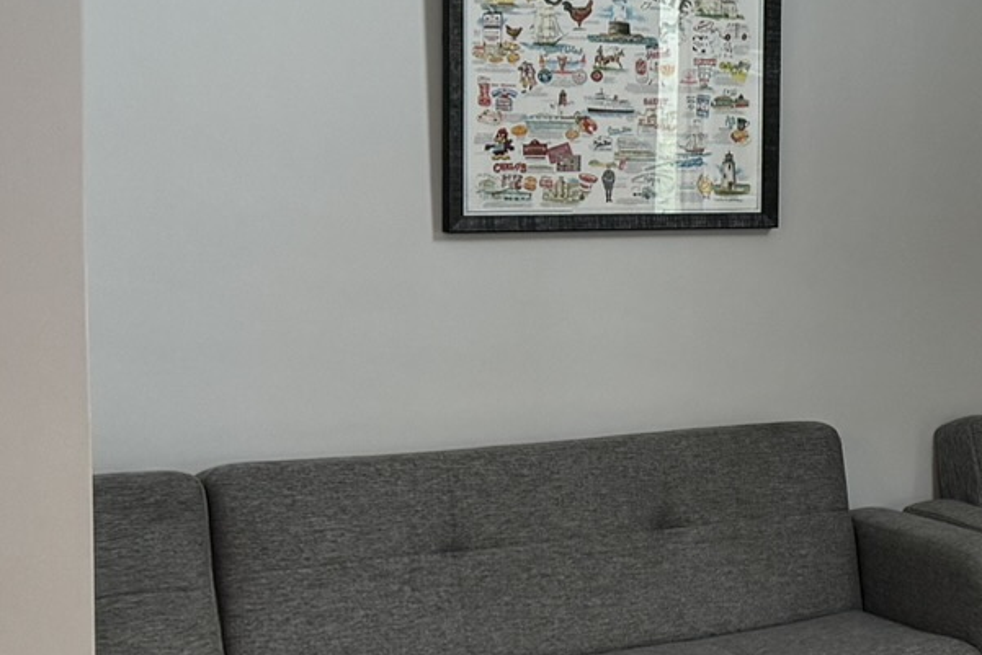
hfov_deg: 20.1
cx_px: 1529
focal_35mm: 85
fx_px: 2319
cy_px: 346
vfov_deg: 16.1
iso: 160
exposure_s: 1/120
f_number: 1.78
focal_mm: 6.76
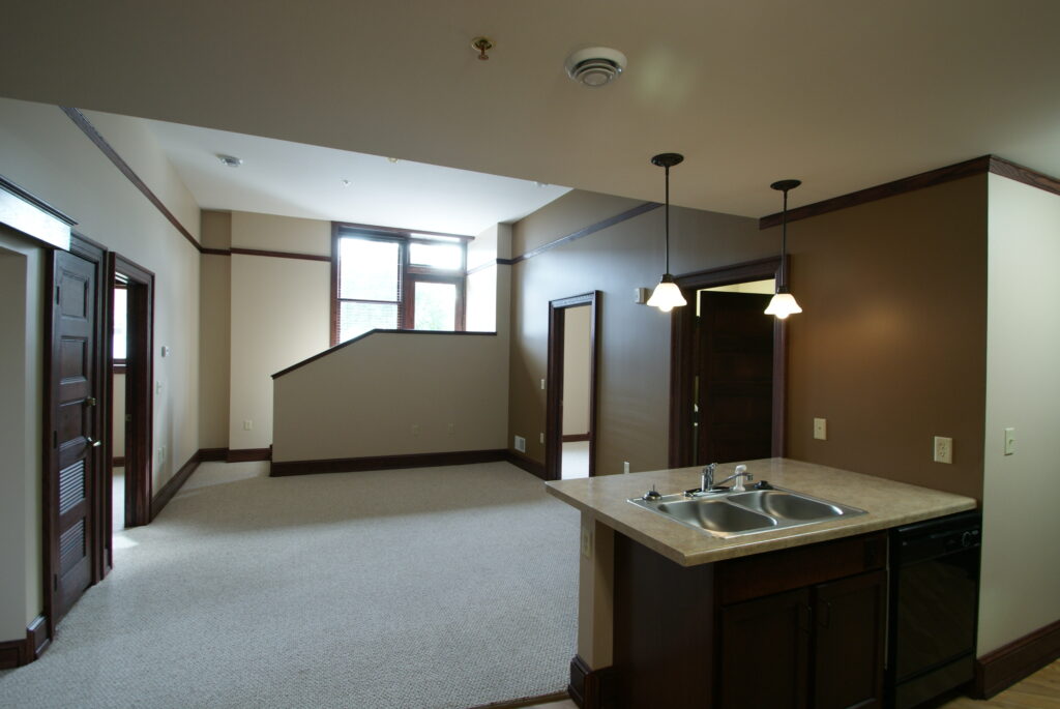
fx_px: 486
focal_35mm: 16
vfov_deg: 72.2
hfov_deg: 94.9
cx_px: 530
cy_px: 354
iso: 200
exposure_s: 1/5
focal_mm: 11
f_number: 5.6
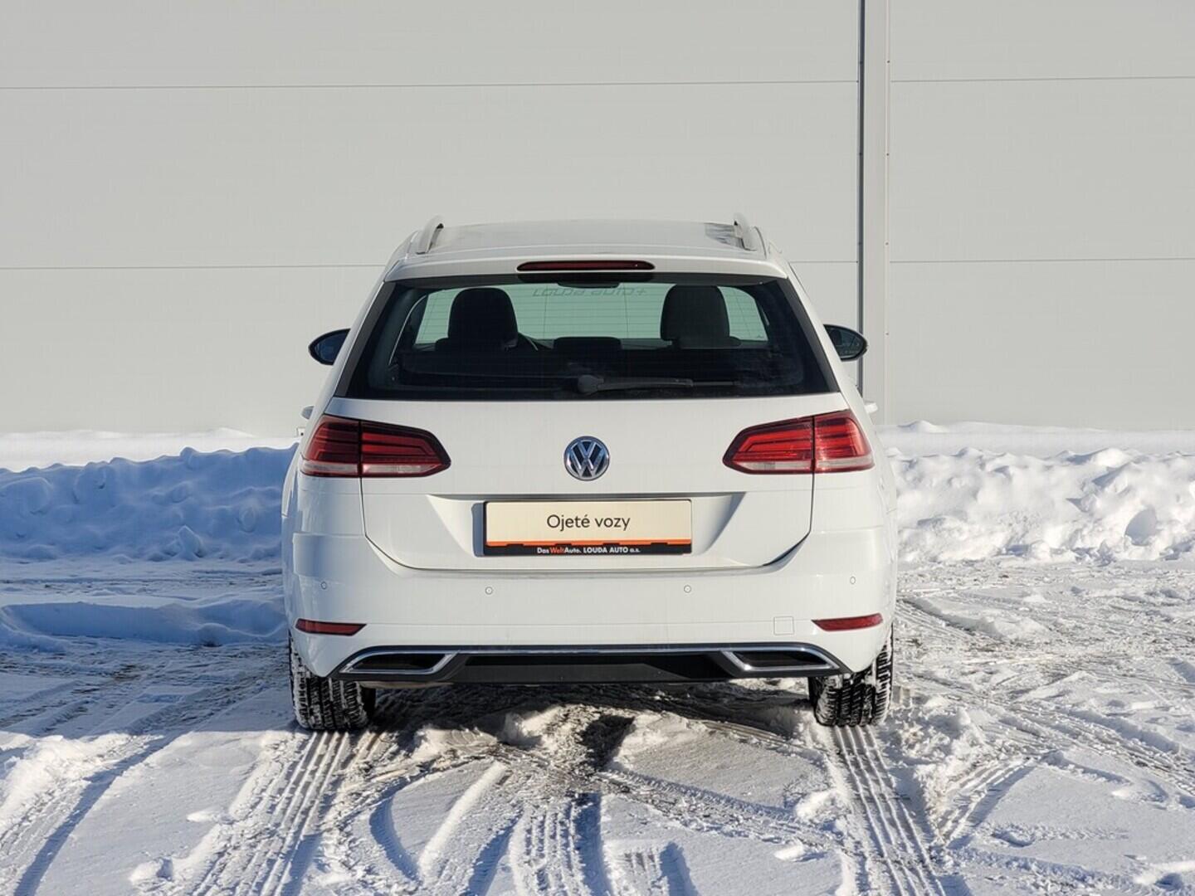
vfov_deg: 19.4
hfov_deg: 25.7
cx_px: 598
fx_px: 2624
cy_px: 448
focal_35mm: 76
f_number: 2.4
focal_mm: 7.12
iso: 25
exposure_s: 1/1559
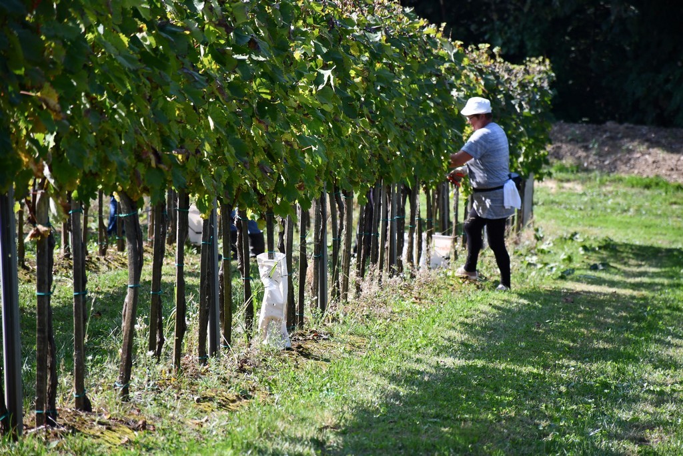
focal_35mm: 210
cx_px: 342
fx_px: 3984
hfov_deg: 9.8
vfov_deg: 6.5
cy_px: 228
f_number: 5.6
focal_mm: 140
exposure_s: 1/1000
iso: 560
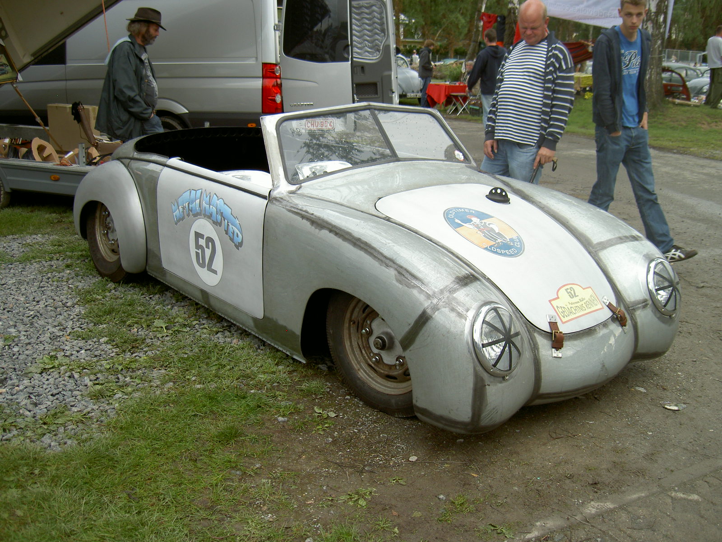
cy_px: 271
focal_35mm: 39
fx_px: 813
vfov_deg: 36.8
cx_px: 361
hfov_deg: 47.9
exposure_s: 1/125
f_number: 2.8
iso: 50
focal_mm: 8
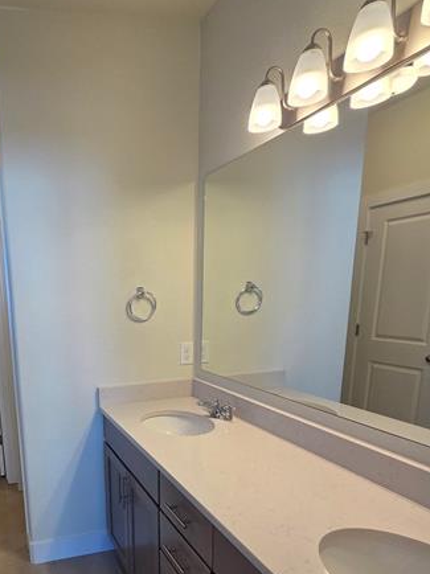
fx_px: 381
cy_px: 386
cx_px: 71
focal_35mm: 23
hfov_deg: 53.8
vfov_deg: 71.6
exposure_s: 1/120
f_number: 2.2
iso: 80
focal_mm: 2.2
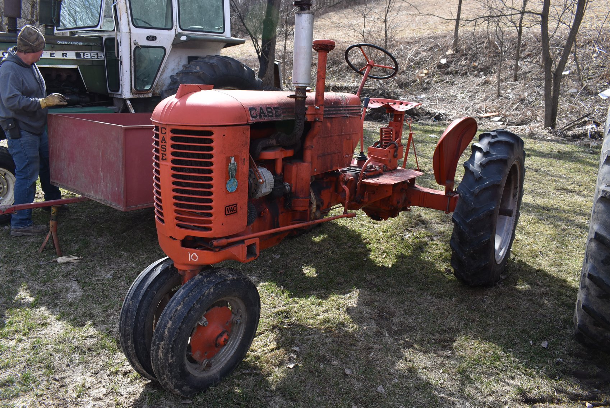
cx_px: 305
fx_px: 458
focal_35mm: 27
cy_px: 204
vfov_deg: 48.0
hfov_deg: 67.3
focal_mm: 18
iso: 200
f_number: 7.1
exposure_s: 1/250
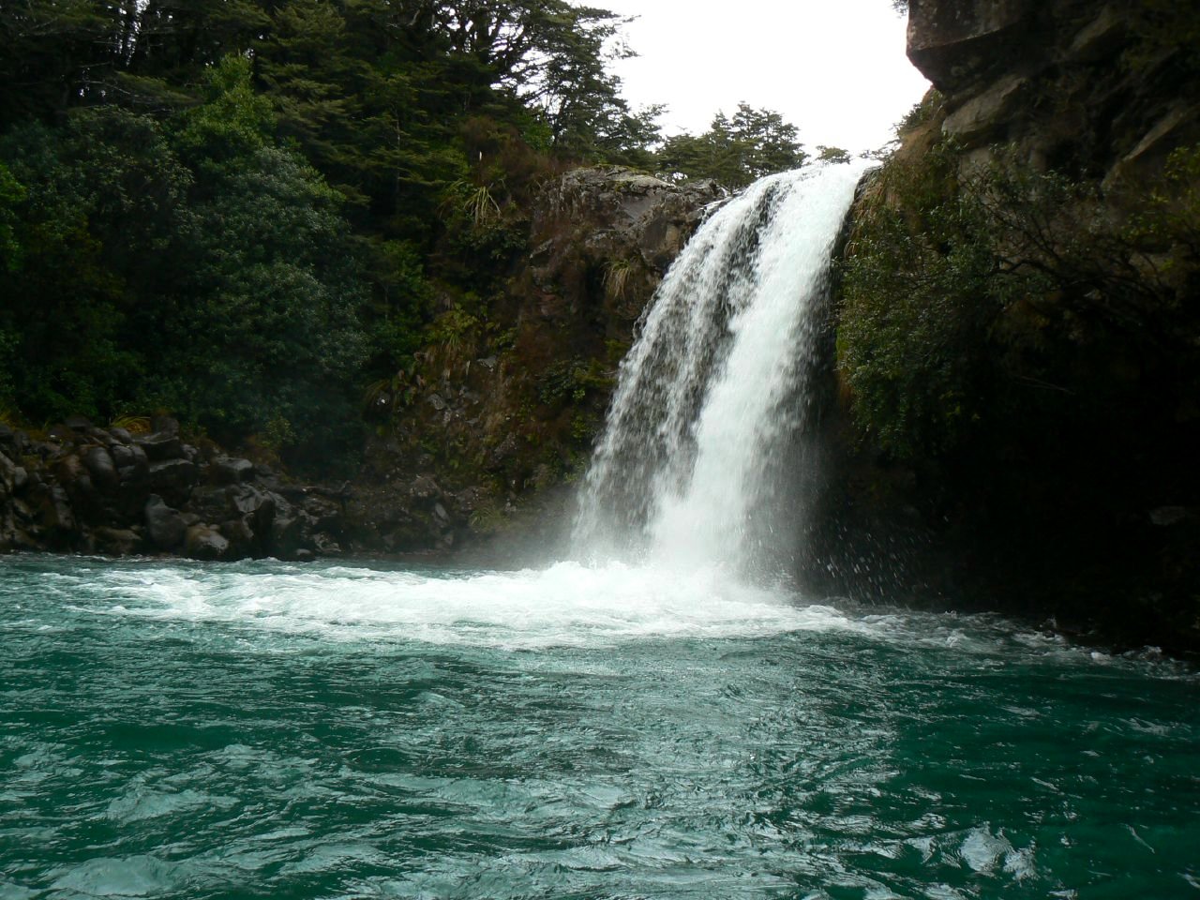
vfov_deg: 39.7
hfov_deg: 51.4
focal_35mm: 36
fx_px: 1248
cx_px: 600
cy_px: 450
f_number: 5.6
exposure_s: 1/100
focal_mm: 6
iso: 100
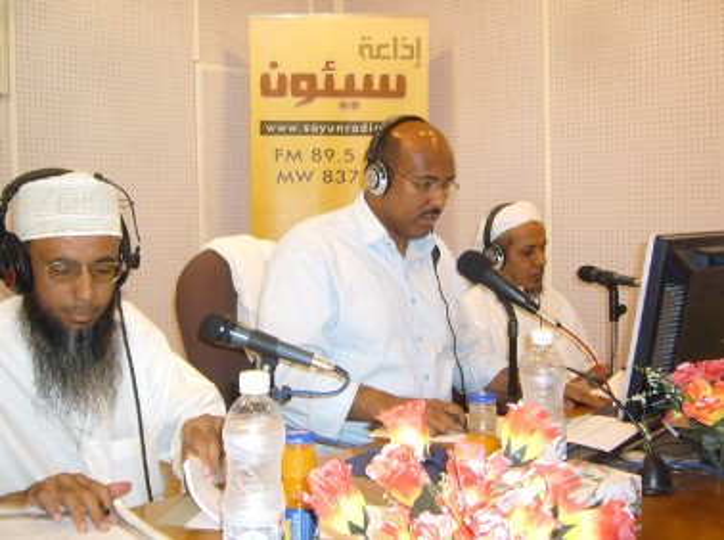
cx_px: 362
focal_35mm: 35
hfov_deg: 52.7
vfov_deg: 40.6
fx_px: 731
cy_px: 270
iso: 125
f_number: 2.8
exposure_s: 1/30
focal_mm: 5.8
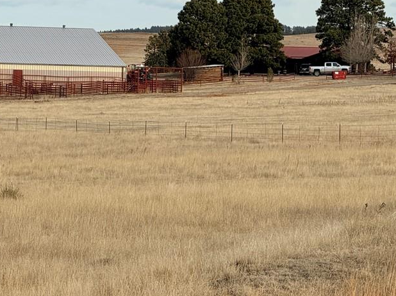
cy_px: 120
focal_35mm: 259
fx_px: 2962
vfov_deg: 5.7
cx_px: 248
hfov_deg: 7.6
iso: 32
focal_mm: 16.89
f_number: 2.8
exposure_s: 1/638
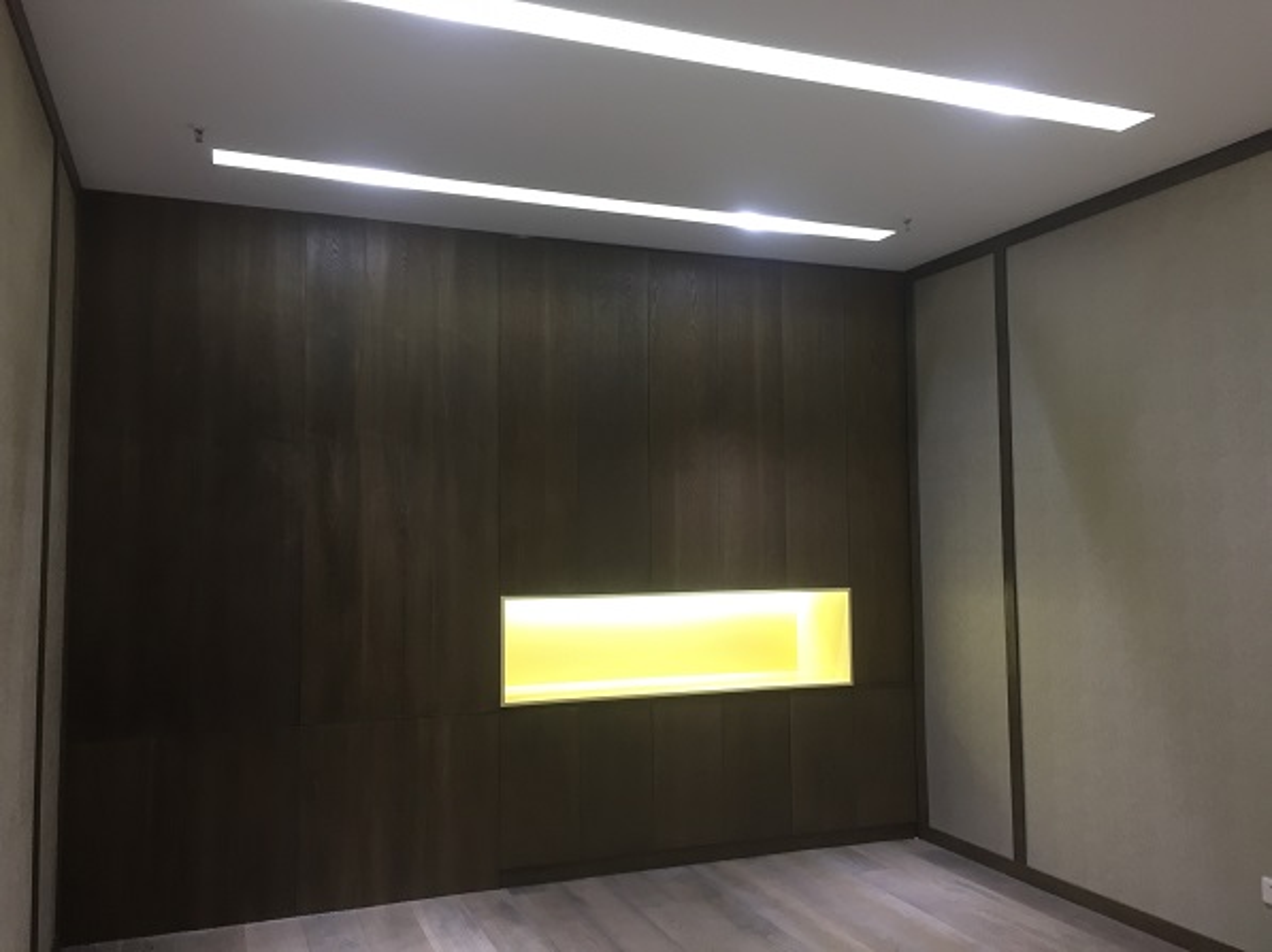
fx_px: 1065
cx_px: 636
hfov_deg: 61.7
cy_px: 476
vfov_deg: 48.2
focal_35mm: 29
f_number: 2.2
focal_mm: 4.15
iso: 100
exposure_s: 1/33
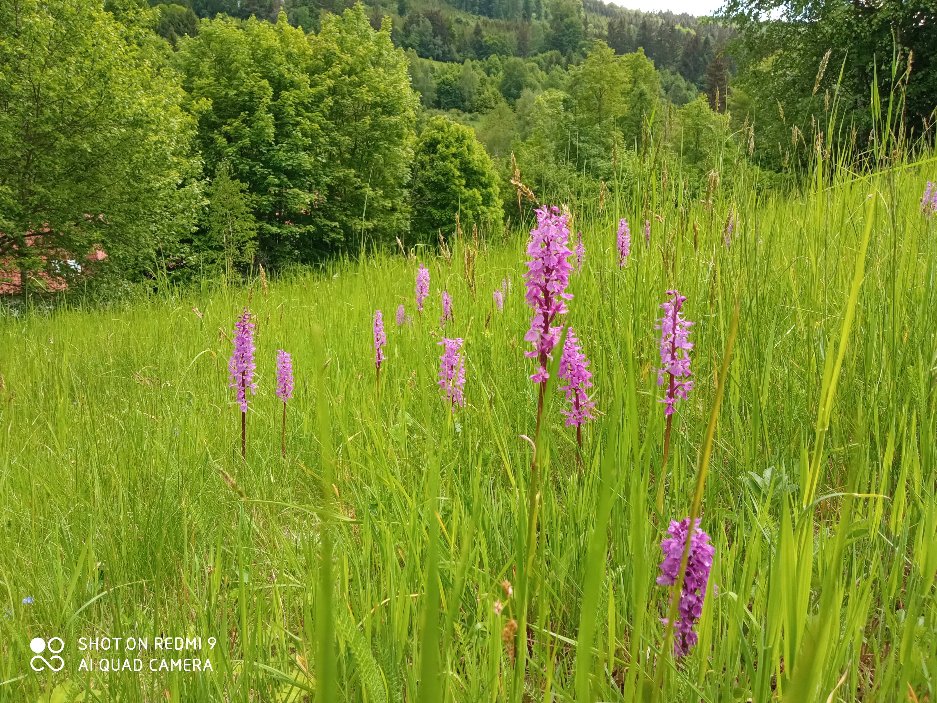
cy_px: 352
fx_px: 731
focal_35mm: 27
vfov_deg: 51.4
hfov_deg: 65.3
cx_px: 468
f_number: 2.2
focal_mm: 3.79
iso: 111
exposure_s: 1/210
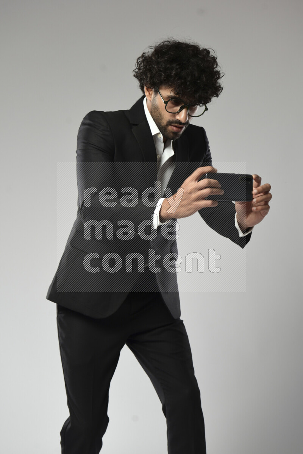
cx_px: 152
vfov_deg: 34.5
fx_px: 732
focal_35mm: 58
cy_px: 227
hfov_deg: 23.4
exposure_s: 1/125
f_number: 5.6
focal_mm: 58
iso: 400
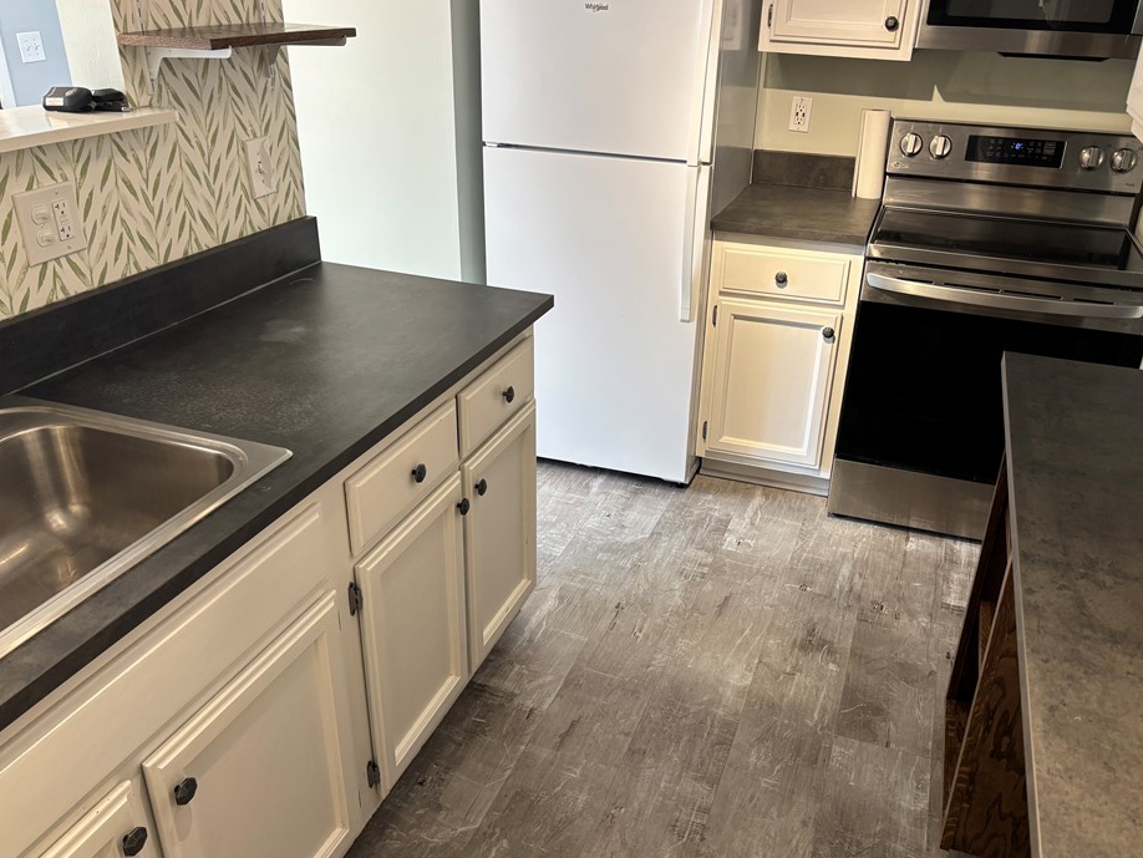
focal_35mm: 29
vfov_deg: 48.2
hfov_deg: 61.5
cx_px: 624
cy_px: 452
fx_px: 958
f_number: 1.6
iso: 125
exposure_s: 1/60
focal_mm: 5.96
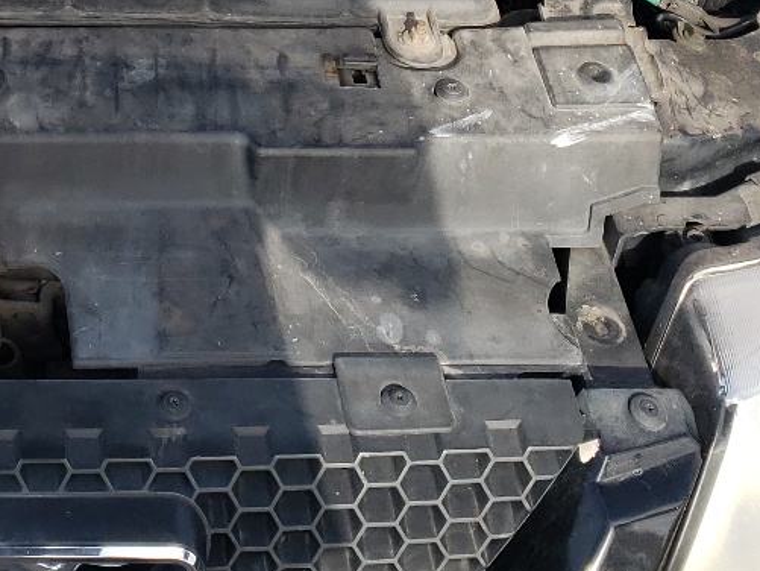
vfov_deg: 16.9
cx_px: -61
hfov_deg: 22.3
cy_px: -137
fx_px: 1823
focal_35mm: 83
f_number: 1.5
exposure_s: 1/1429
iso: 50
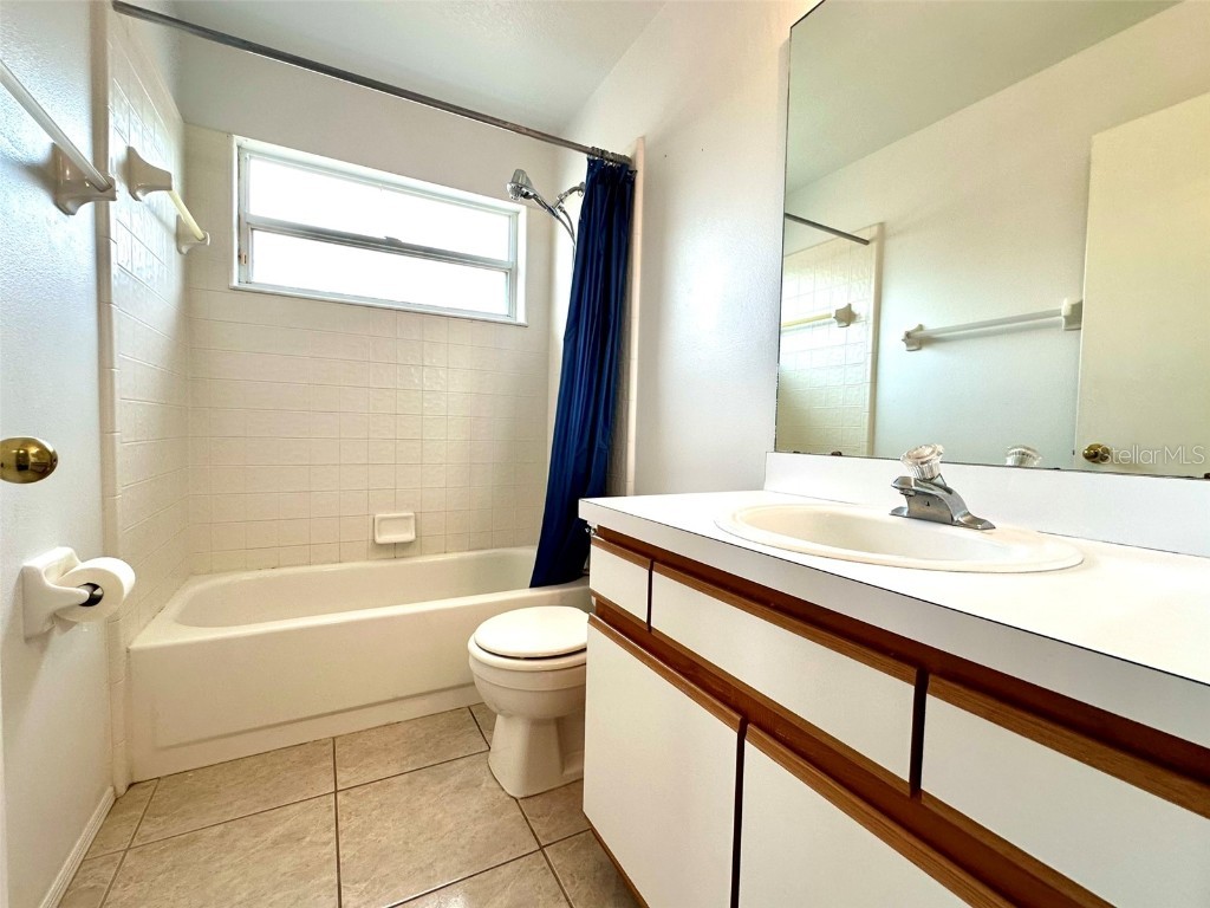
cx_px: 605
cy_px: 454
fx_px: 489
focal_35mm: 14
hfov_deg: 102.1
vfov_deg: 85.7
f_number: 2.2
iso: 80
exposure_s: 1/120
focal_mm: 2.22
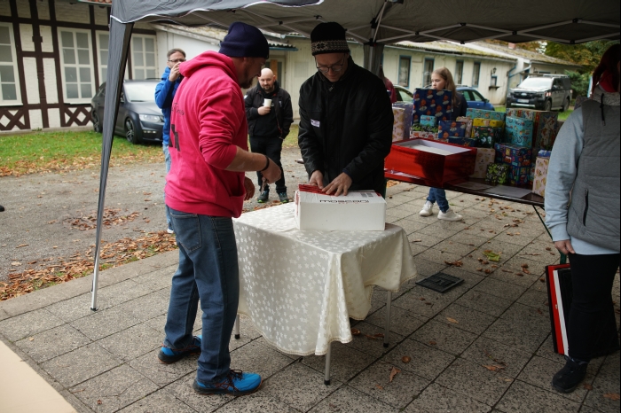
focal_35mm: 30
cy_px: 206
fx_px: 517
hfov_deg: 62.0
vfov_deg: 43.6
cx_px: 310
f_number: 4
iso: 400
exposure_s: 1/200
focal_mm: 30
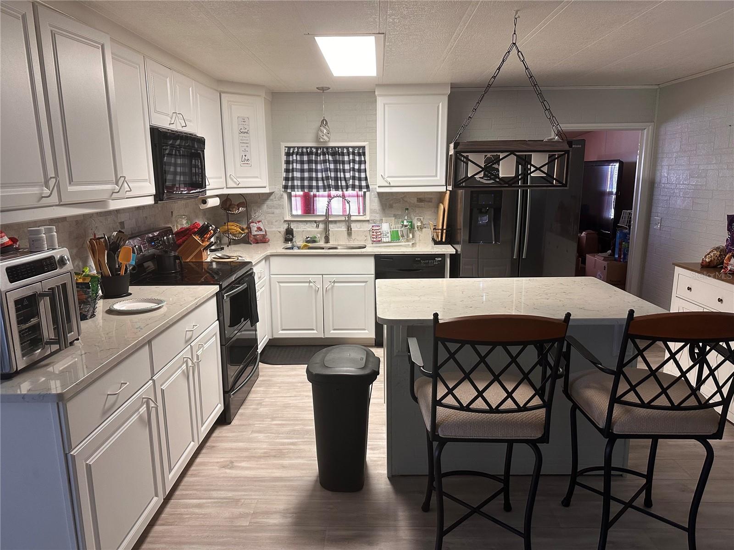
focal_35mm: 24
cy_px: 275
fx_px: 509
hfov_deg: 71.6
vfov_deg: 56.8
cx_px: 367
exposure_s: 1/60
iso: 200
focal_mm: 6.86
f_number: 1.78
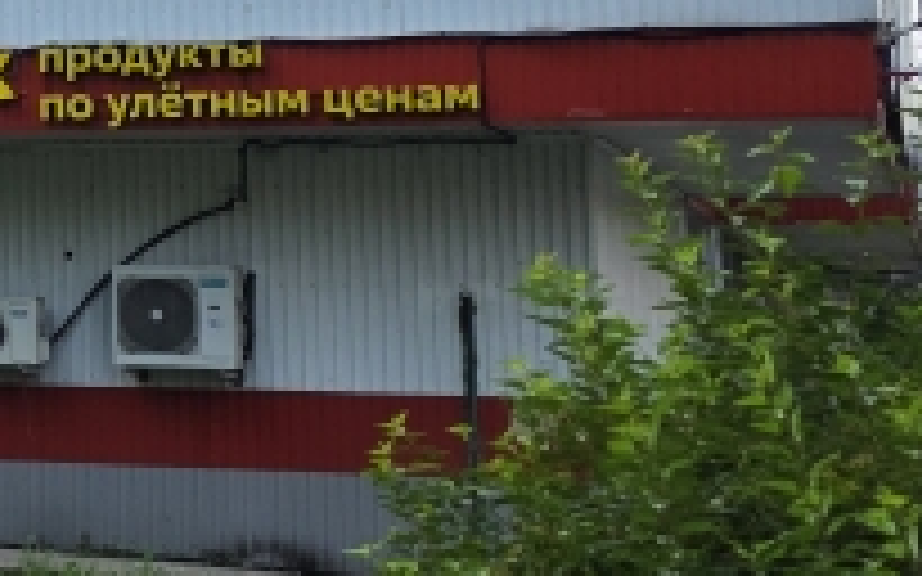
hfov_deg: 14.2
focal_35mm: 119
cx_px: -998
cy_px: -40
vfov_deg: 10.9
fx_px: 2989
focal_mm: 6.3
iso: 80
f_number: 1.7
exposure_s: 1/3737
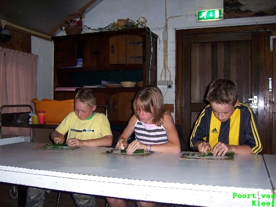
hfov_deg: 51.4
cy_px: 104
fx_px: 287
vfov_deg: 39.7
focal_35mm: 36
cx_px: 138
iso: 80
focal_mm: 6.2
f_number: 2.8
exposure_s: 1/60
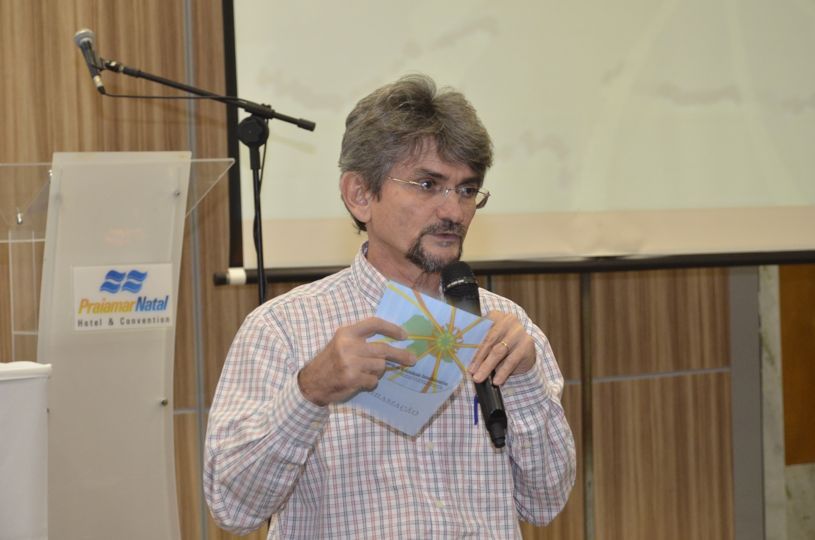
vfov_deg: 13.8
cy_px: 270
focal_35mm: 99
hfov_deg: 20.7
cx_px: 408
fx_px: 2237
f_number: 6.7
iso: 1600
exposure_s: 1/45
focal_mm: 66
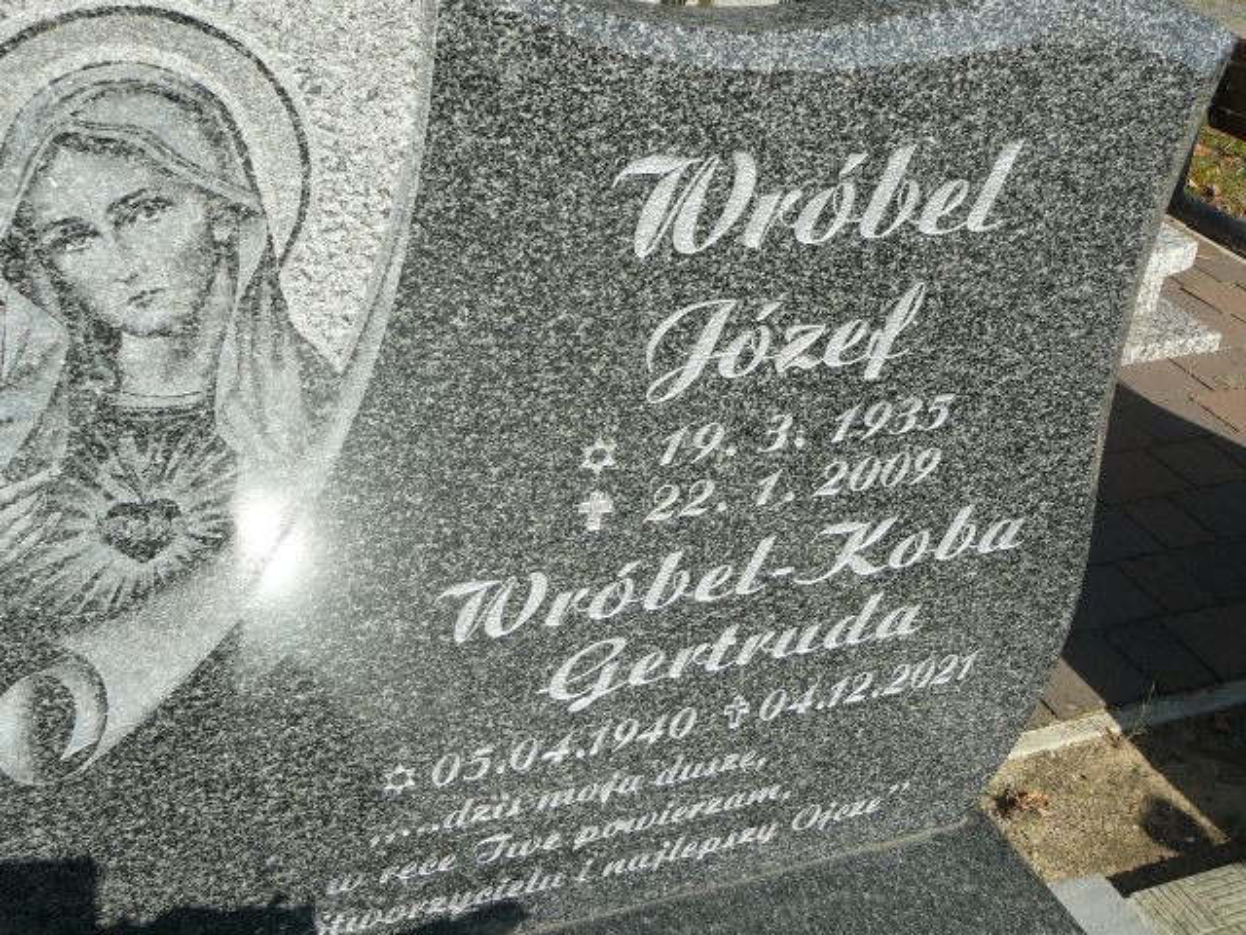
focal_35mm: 43
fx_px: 1548
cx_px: 623
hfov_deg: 43.9
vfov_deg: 33.6
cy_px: 468
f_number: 5
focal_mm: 6.4
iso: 80
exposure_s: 1/320
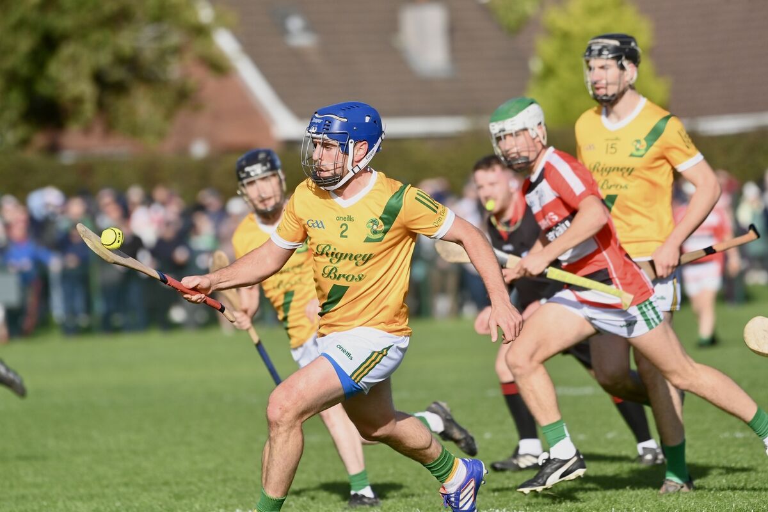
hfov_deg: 5.7
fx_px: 7679
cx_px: 384
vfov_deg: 3.8
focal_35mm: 360
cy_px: 256
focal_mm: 360
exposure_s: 1/4000
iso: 800
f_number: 5.6
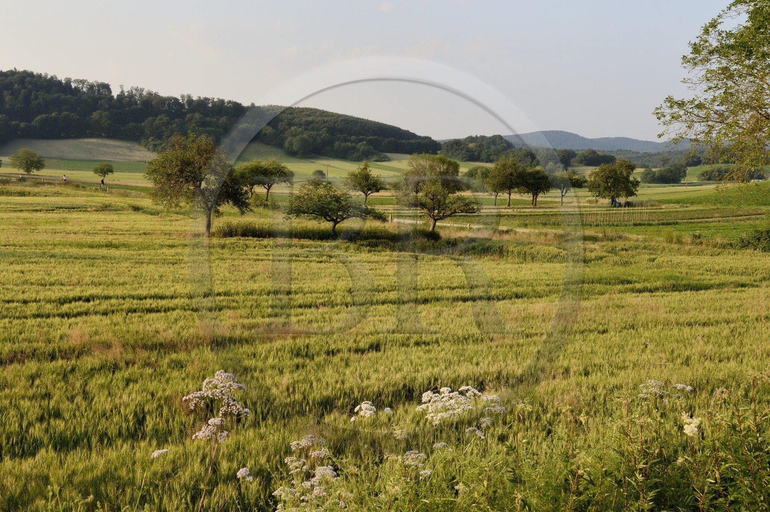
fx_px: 940
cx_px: 385
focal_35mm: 44
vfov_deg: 30.5
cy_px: 256
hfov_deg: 44.5
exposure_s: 1/200
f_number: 9
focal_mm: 44
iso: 200
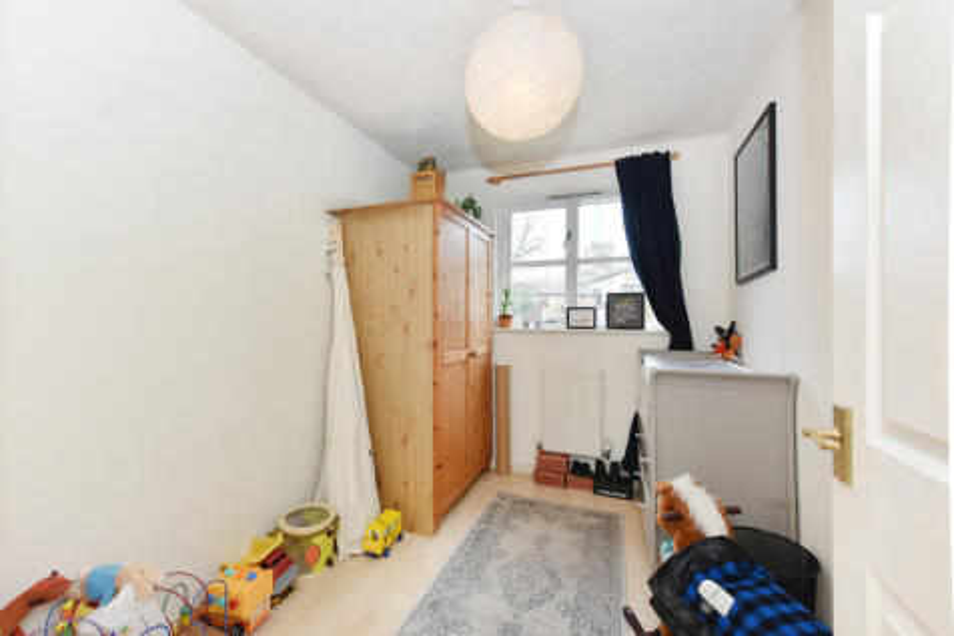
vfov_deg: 81.2
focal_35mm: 14
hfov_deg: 104.3
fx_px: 371
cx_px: 477
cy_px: 318
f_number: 8
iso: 400
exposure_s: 1/15
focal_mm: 14
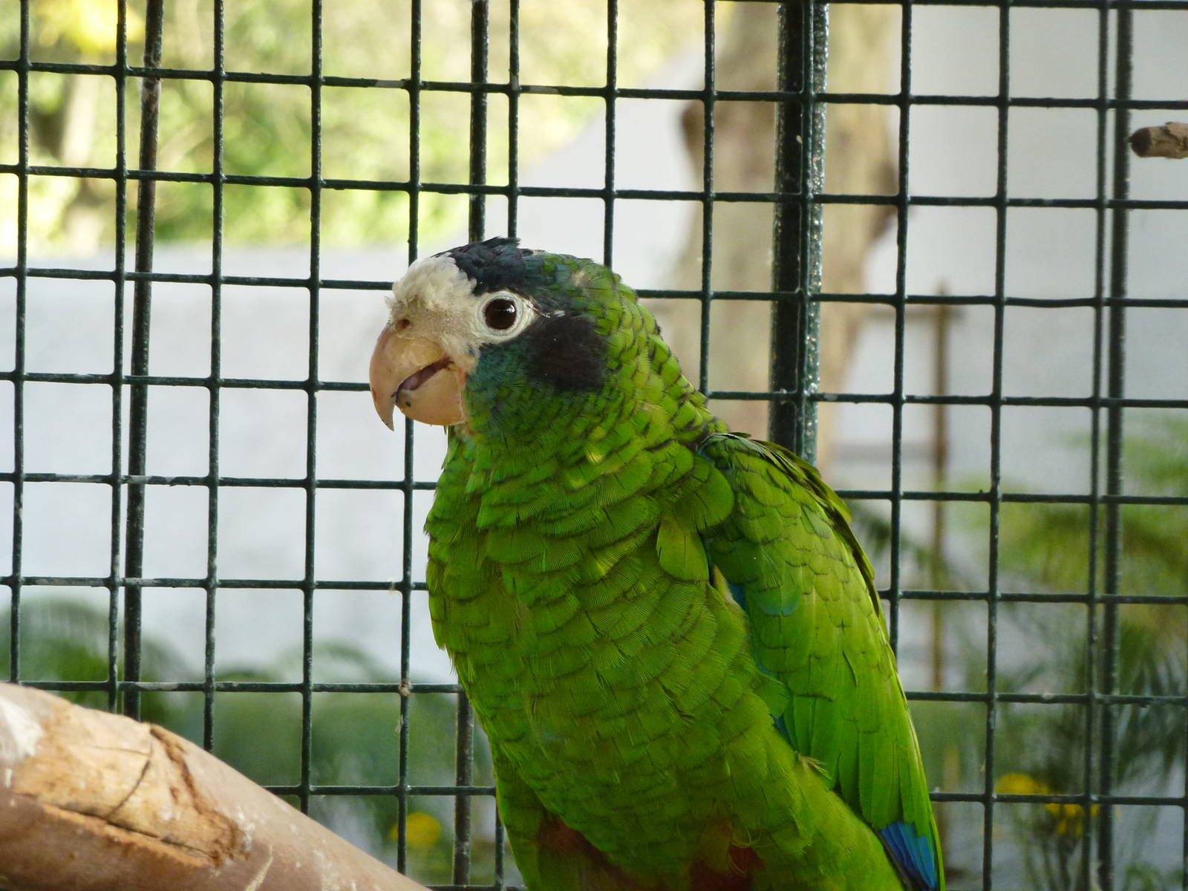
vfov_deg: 7.5
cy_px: 446
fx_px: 6761
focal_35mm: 197
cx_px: 594
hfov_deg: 10.0
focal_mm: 35.2
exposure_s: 1/40
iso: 400
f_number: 5.5
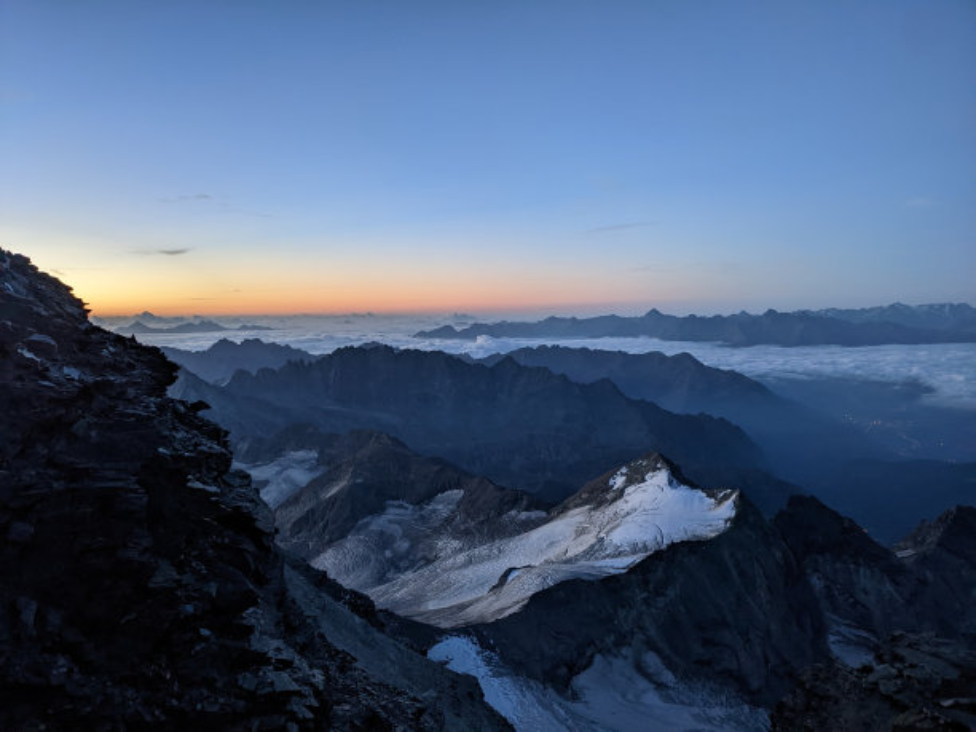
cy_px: 366
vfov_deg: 51.4
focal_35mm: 27
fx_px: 761
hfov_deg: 65.3
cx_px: 488
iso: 76
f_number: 1.73
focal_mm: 4.38
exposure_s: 1/25
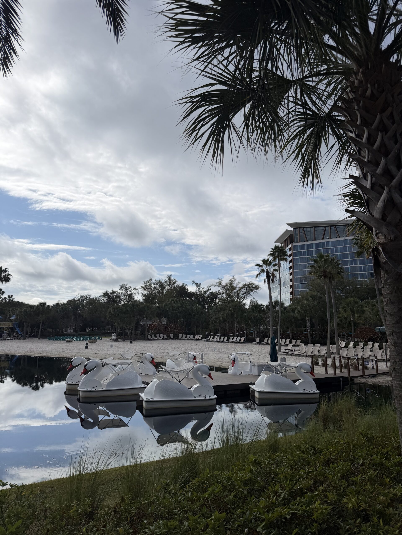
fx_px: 372
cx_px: 201
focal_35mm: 24
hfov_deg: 56.8
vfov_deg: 71.6
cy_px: 268
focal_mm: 6.76
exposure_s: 1/14286
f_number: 1.78
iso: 80
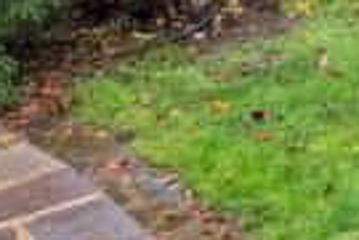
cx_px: 880
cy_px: -351
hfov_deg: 12.7
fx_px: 1207
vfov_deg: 9.9
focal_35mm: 121
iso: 320
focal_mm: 16
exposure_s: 1/40
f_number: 5.6
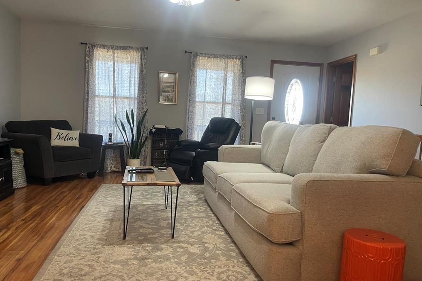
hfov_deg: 65.5
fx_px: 328
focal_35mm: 28
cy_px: 148
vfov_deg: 46.4
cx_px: 207
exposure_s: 1/60
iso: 160
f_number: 1.6
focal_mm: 4.2
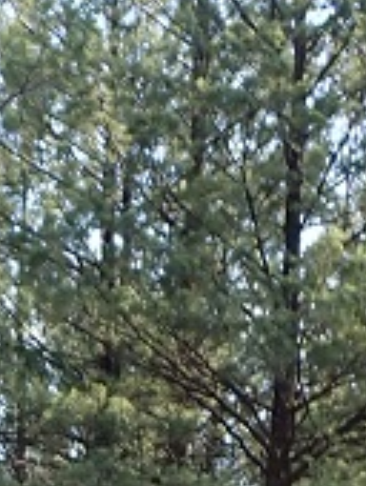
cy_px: 889
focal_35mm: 176
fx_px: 2475
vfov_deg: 10.5
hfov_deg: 8.0
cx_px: -386
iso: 100
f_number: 3.2
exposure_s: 1/160
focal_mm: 5.5
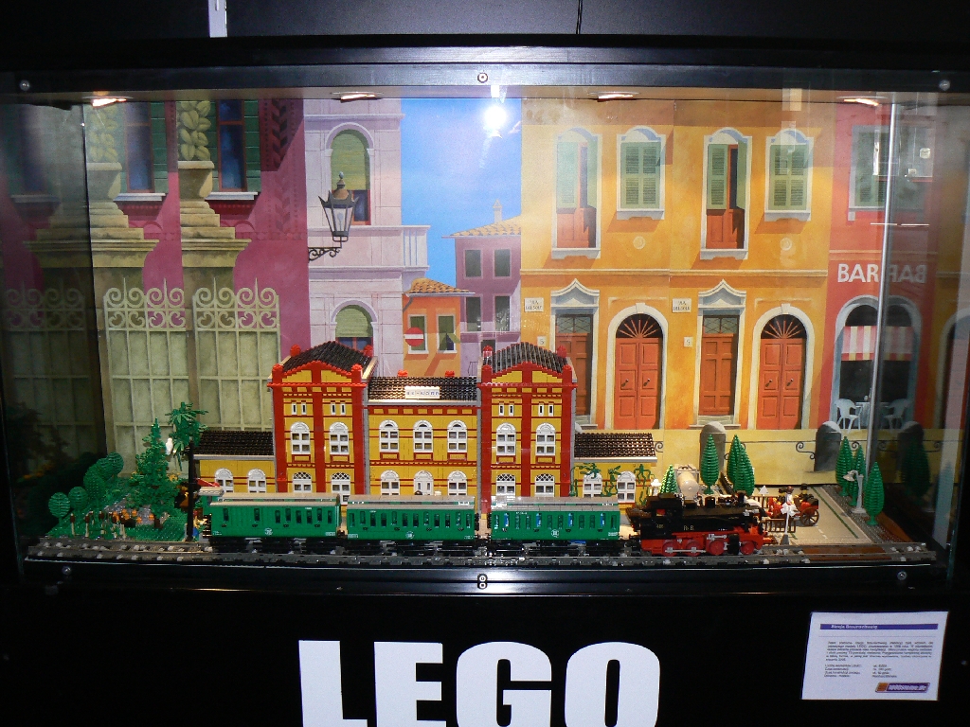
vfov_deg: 39.7
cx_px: 485
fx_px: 1009
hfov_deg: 51.4
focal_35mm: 36
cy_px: 364
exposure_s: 1/30
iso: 100
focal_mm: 6
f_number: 2.8
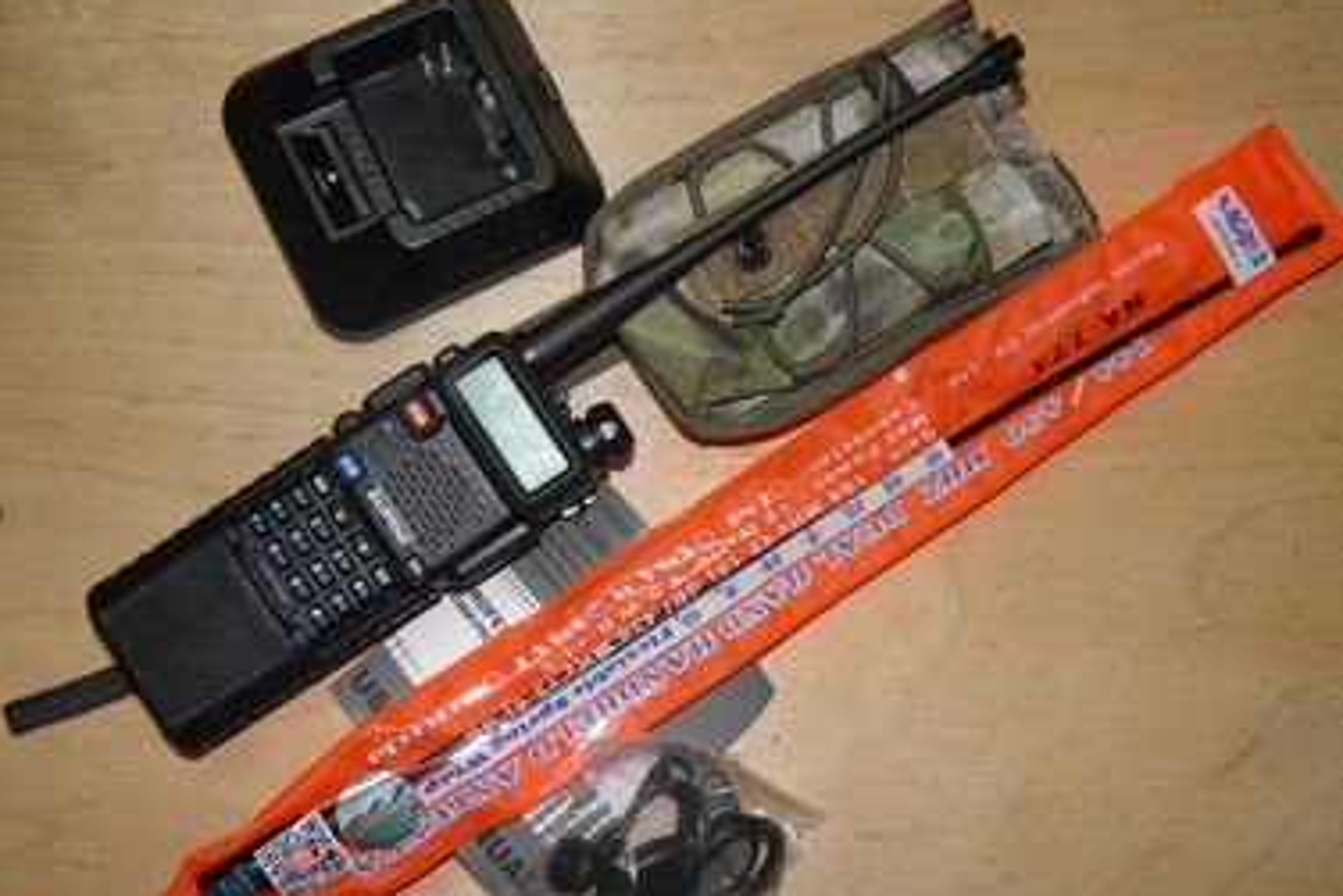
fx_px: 1717
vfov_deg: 29.3
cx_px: 672
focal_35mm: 46
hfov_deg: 42.7
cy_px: 462
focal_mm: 7.9
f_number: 3.3
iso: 100
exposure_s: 1/60
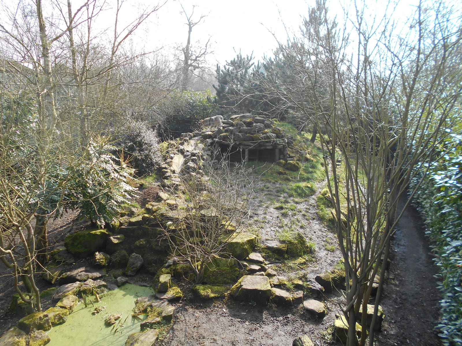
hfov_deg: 67.3
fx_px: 347
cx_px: 231
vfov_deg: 53.1
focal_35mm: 26
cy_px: 173
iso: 80
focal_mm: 4.6
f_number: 3.2
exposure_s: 1/250
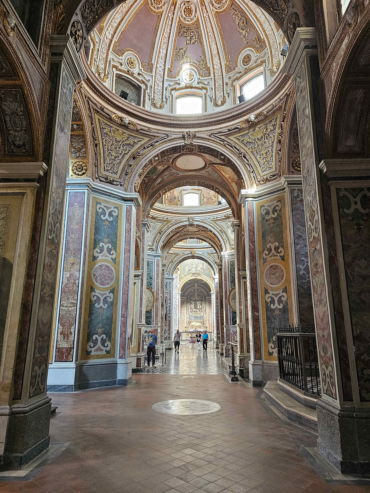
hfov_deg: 58.9
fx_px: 328
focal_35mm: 23
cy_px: 246
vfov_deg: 73.9
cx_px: 185
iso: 500
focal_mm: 6.3
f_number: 1.7
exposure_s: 1/100
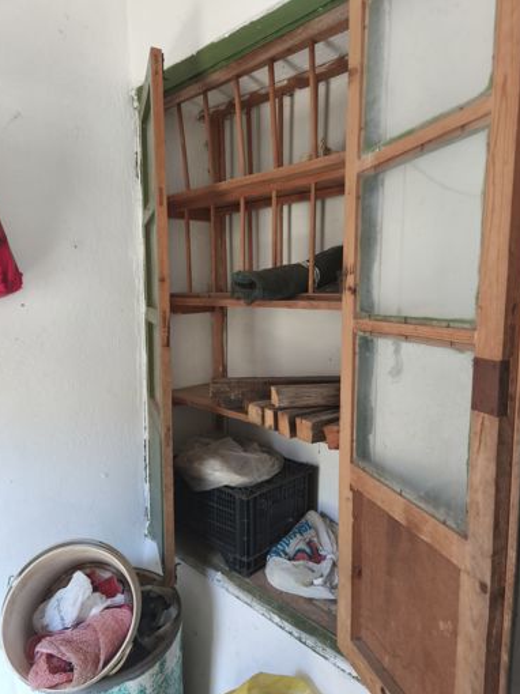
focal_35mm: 24
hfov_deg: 56.8
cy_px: 361
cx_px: 262
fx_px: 481
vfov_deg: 71.6
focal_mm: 5.35
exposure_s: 1/50
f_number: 1.7
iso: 250
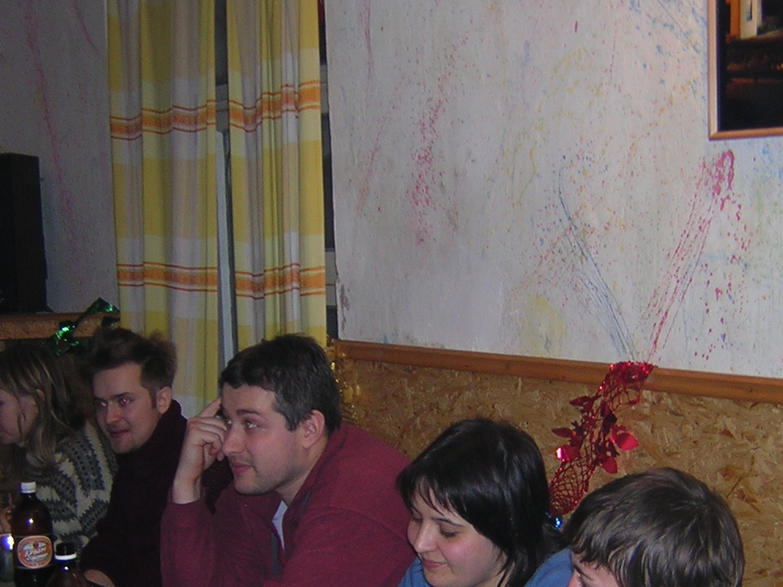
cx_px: 464
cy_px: 429
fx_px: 1312
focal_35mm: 58
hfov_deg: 33.1
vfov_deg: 25.0
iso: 124
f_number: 2.6
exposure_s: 1/60.1
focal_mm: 4.7
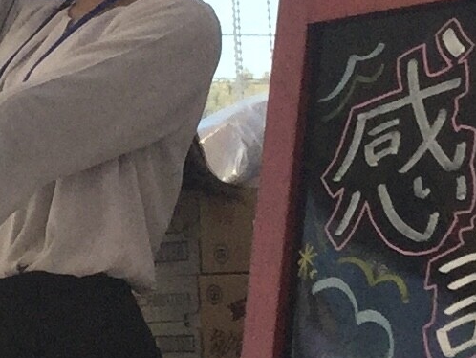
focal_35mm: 203
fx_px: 2793
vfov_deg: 7.3
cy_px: 165
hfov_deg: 9.4
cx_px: -322
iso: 25
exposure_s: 1/301
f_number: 2.4
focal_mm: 3.3
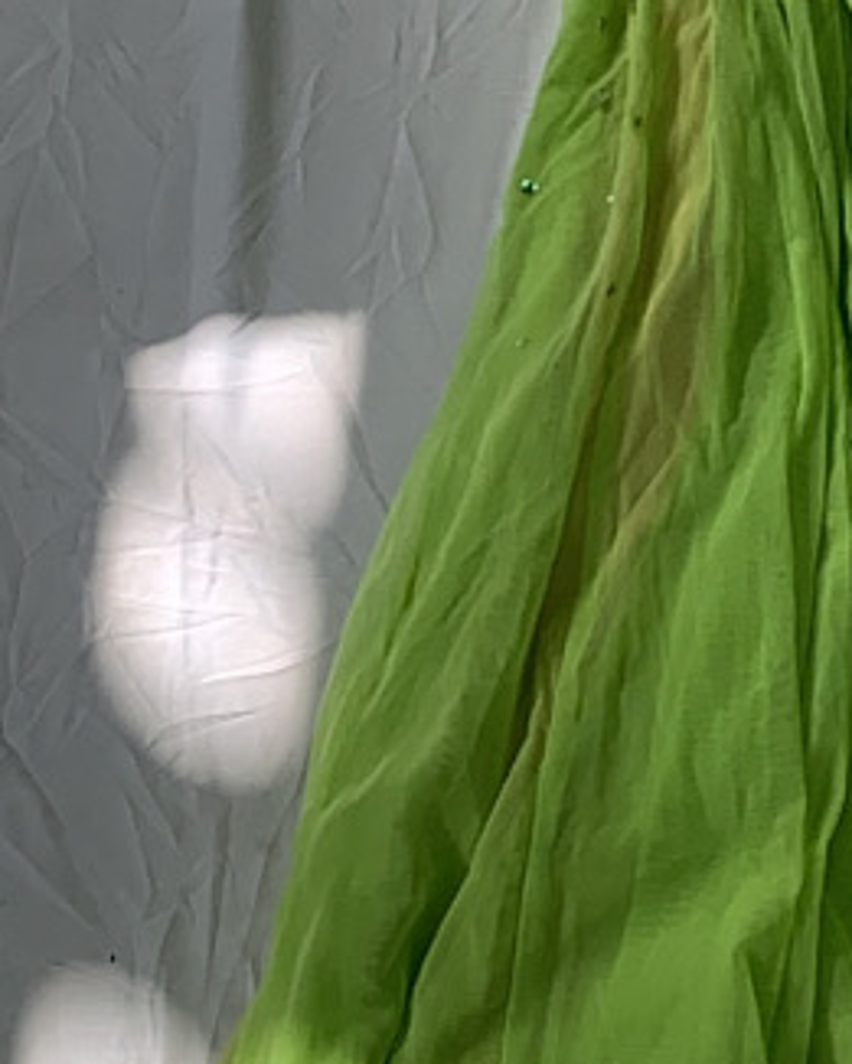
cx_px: 1054
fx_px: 2646
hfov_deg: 17.4
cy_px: 82
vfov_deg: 22.1
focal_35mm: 84
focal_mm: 4.25
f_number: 1.8
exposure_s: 1/224
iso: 25
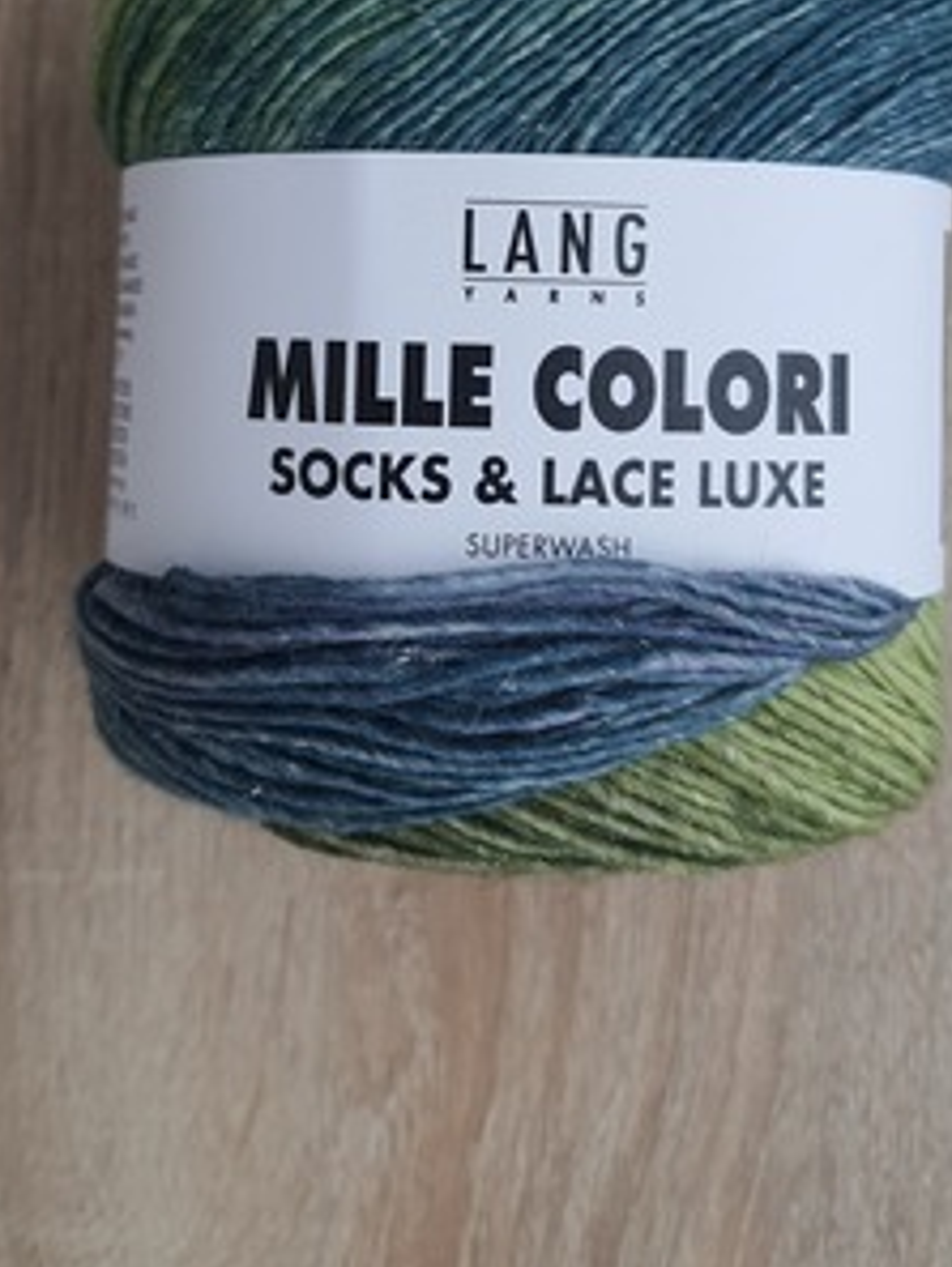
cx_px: 448
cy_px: 290
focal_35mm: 42
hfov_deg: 34.4
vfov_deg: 43.1
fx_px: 1539
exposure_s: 1/100
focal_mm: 4.32
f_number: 1.7
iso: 80
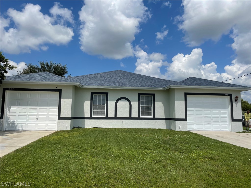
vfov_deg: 53.1
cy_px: 94
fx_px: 189
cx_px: 126
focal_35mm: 26
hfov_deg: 67.3
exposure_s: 1/9804
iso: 50
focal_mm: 4.2
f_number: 1.6
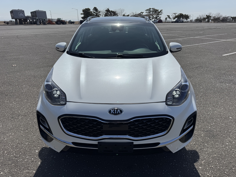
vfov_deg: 56.8
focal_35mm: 24
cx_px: 118
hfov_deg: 71.6
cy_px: 88
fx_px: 164
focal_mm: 6.76
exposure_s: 1/12346
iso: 80
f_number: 1.78
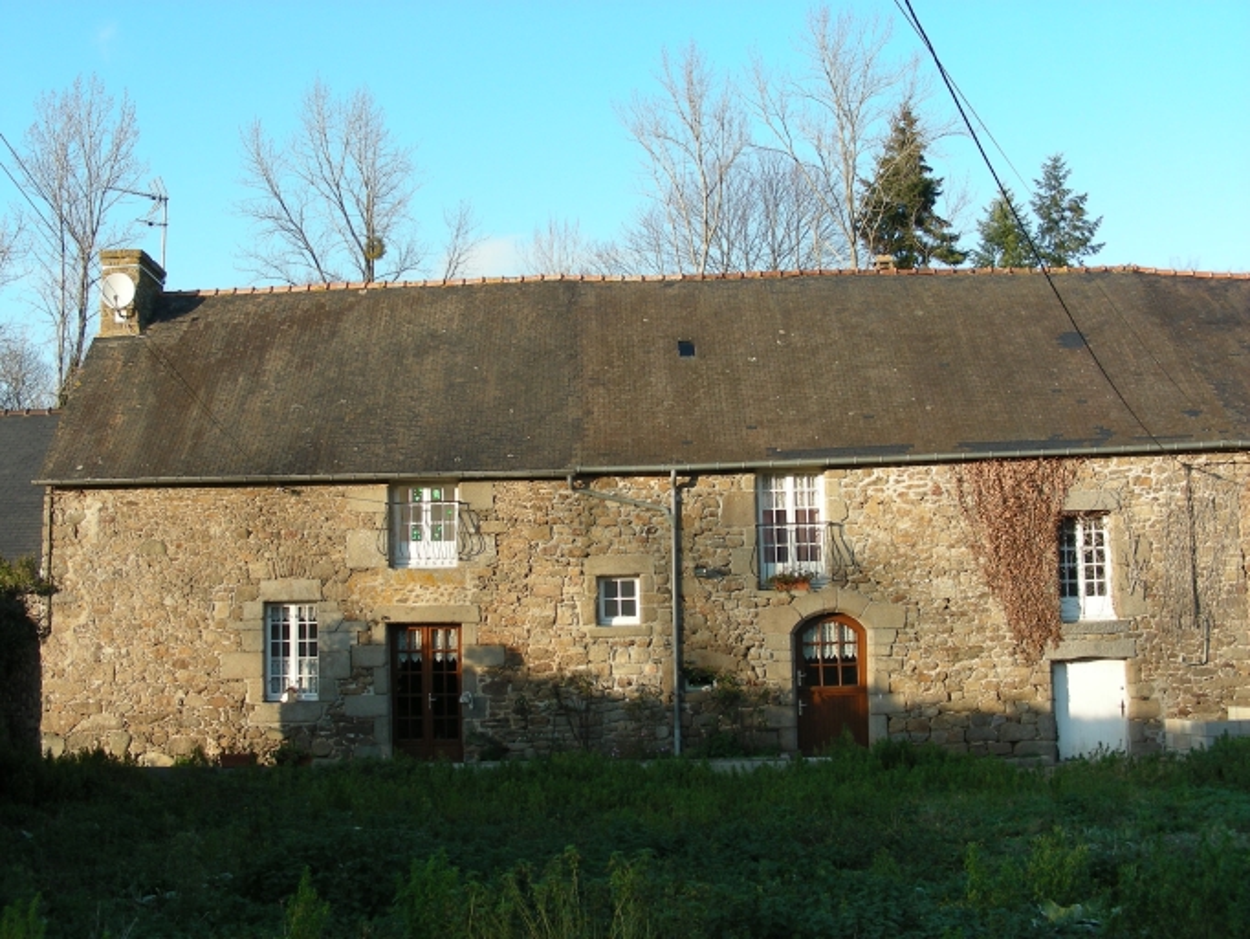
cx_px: 625
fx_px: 1589
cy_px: 470
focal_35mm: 44
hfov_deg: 42.9
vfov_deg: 32.9
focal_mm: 7.4
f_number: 4
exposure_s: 1/140
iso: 50
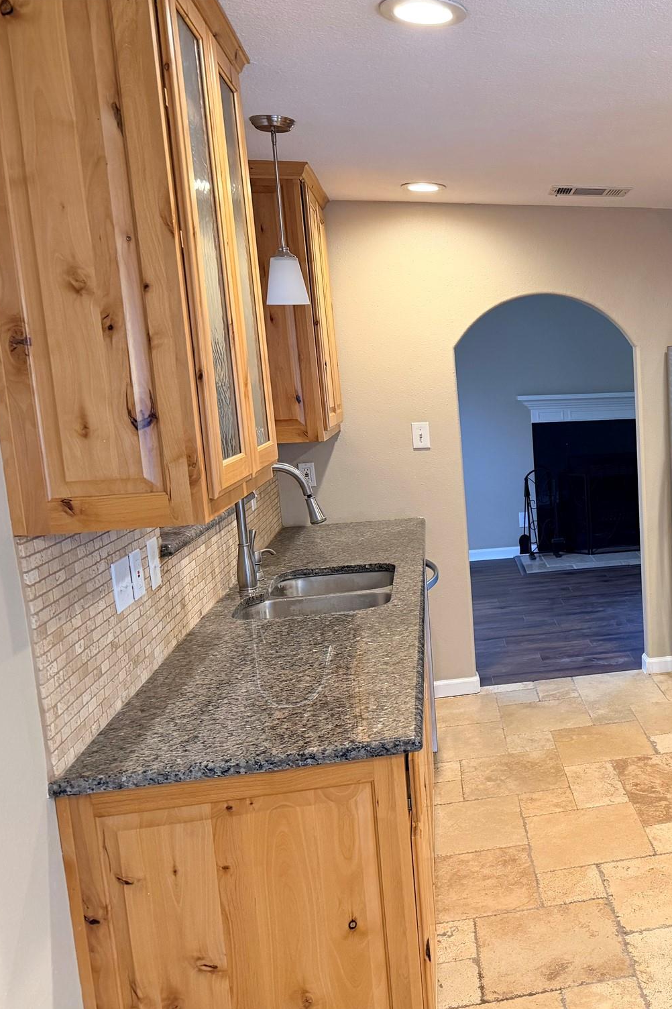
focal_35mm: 34
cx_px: 679
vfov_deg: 55.8
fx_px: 952
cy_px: 512
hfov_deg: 35.1
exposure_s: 1/60
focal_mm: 6.76
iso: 250
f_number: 1.78
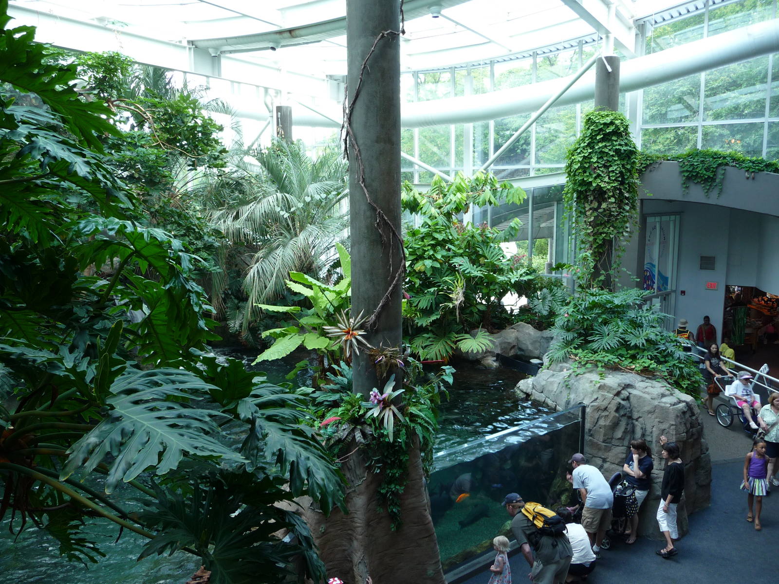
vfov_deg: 49.7
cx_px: 390
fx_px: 630
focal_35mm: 28
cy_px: 292
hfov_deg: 63.4
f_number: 3.3
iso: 100
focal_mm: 4.7
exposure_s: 1/30
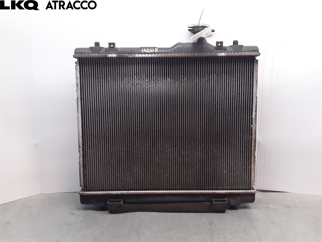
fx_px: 260
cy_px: 121
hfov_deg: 63.4
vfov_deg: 49.7
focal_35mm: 28
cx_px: 161
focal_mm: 2.91
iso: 100
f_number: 1.9
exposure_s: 1/100
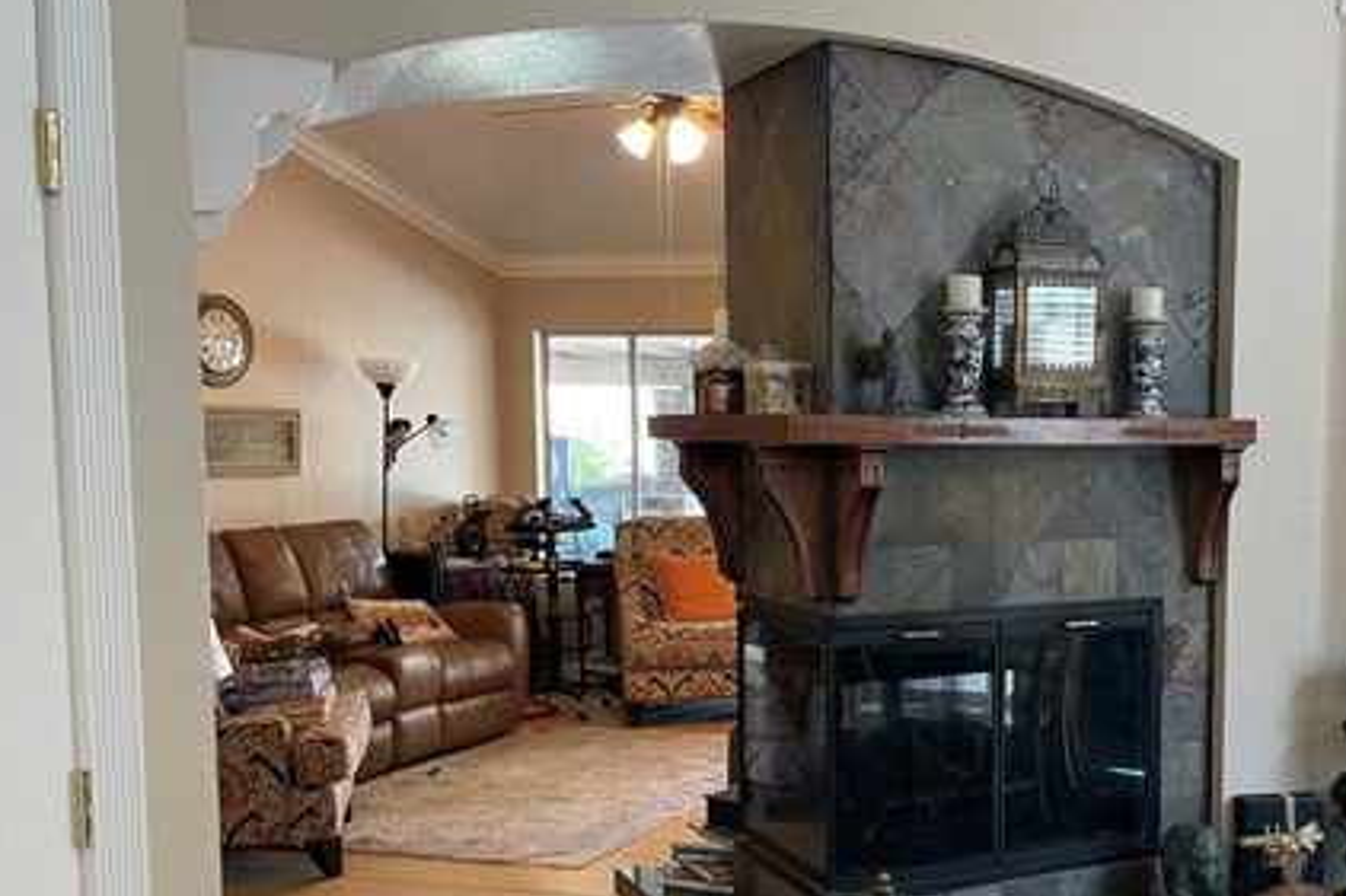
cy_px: 593
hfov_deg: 46.0
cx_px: 989
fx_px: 1532
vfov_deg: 32.4
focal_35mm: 41
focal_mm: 4.2
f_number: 1.6
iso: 100
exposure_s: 1/60
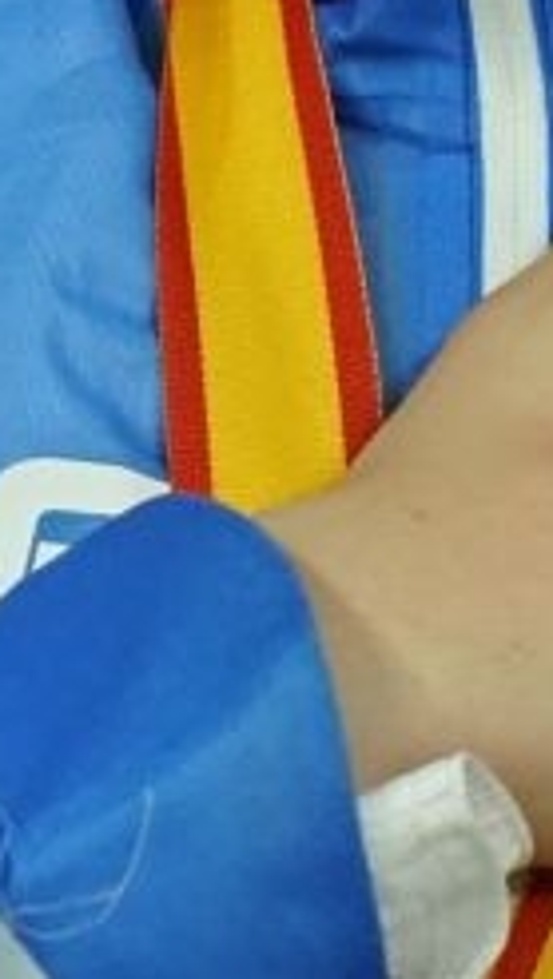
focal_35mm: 3062
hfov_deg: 0.4
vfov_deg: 0.7
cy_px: 191
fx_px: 79548
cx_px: 553
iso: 3200
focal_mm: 400
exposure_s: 1/500
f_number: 2.8
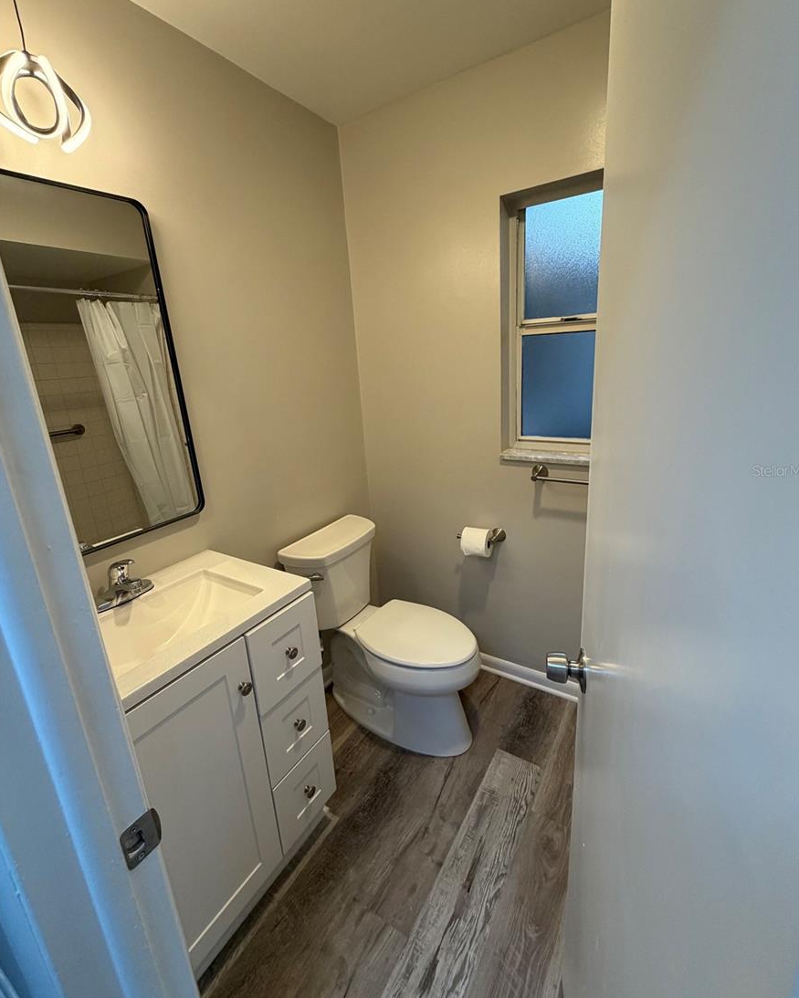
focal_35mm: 15
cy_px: 470
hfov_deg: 84.1
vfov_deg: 96.7
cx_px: 406
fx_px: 443
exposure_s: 1/120
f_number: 2.2
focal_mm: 2.22
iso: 200
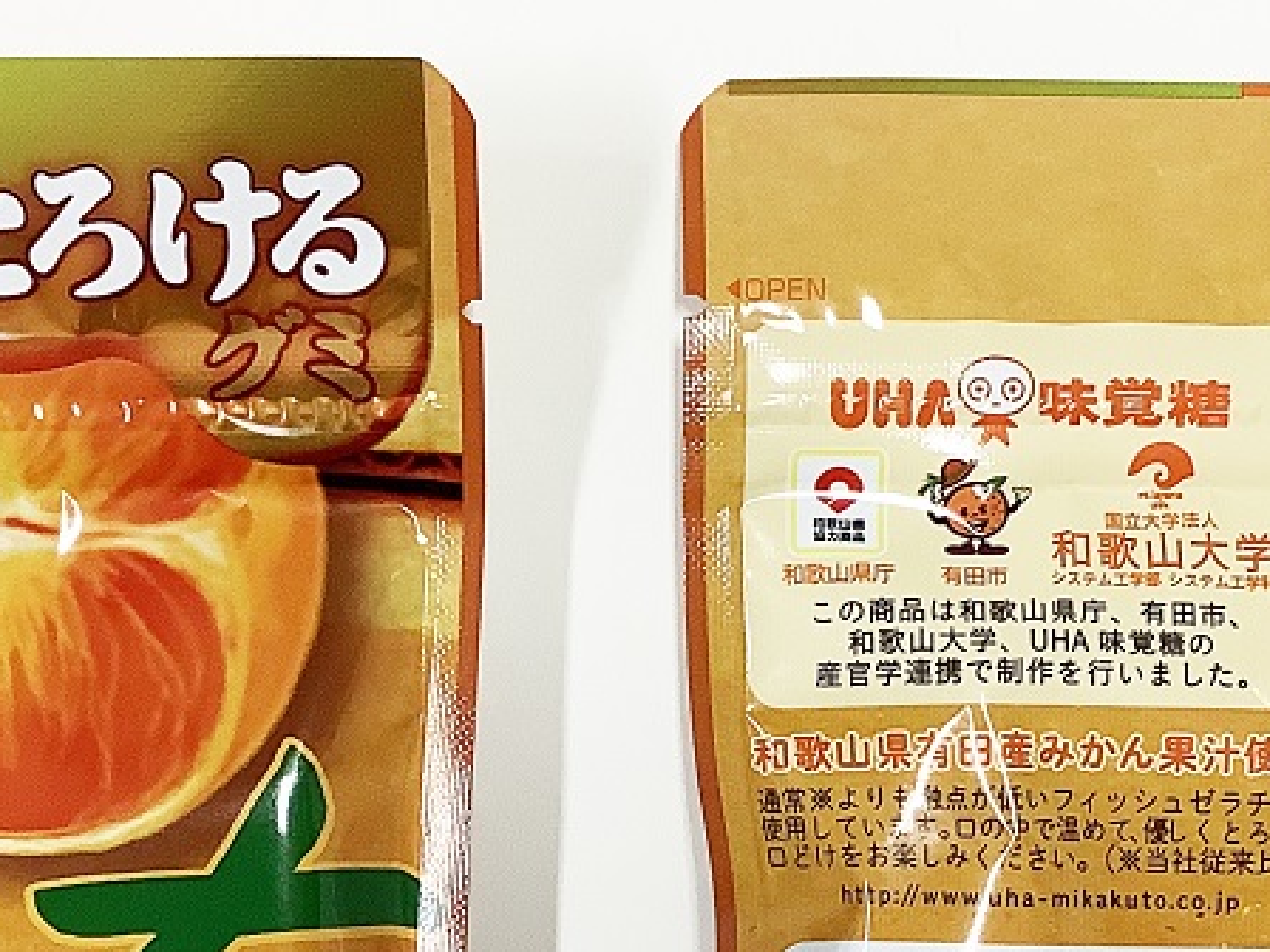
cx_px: 513
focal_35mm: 83
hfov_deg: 23.5
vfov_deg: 17.5
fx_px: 3045
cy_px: 844
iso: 100
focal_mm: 3.3
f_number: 2.4
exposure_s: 1/60
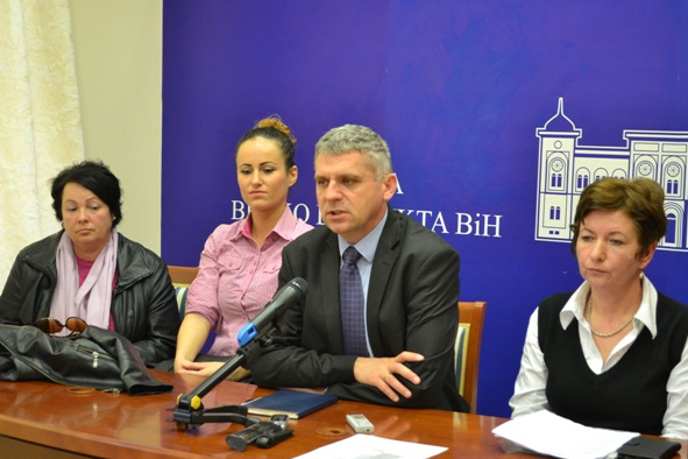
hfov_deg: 30.9
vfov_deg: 20.9
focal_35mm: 65
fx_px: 1242
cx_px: 317
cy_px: 248
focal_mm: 40
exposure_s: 1/30
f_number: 5.3
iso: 1100
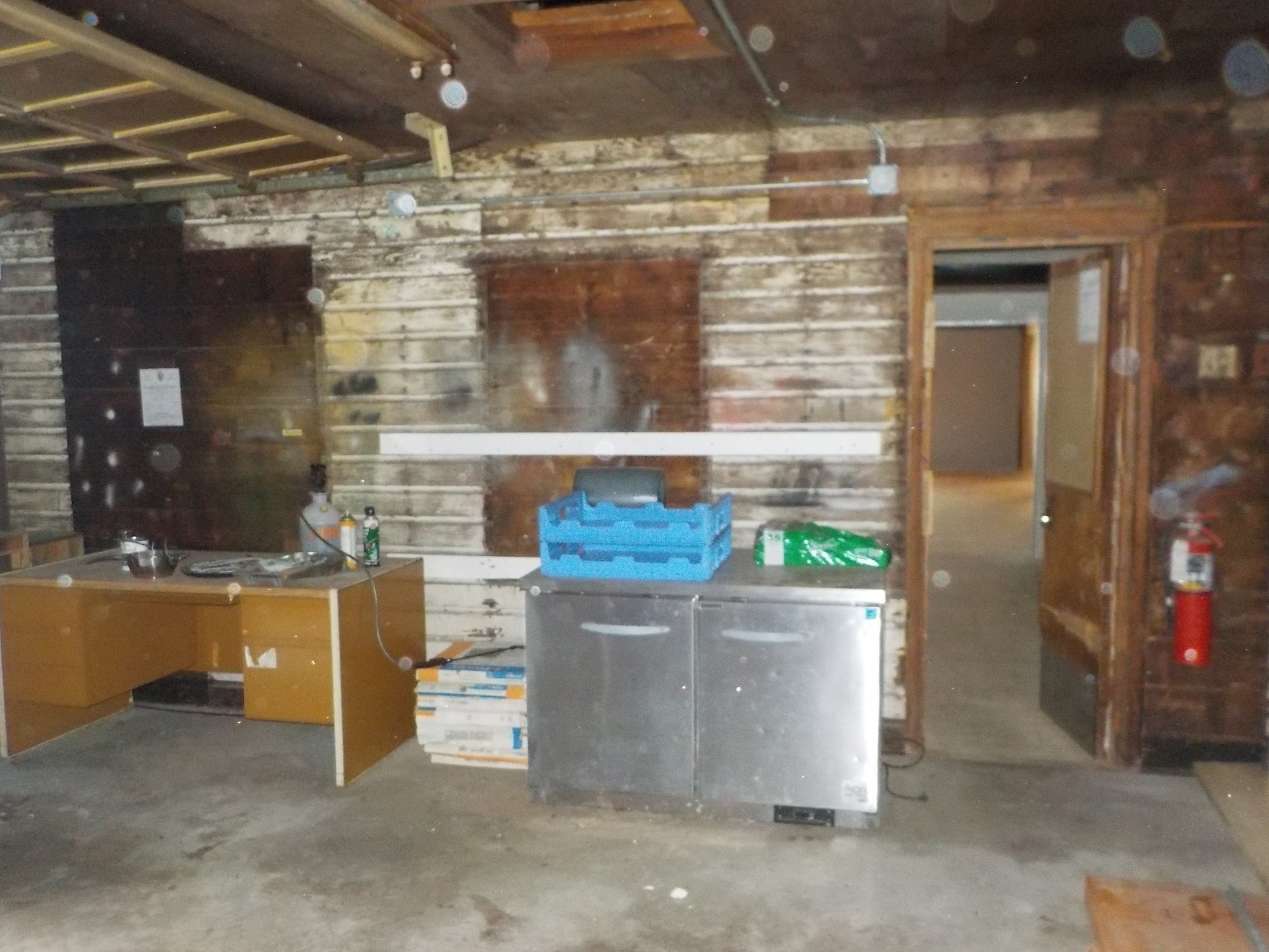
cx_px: 634
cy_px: 476
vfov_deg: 46.8
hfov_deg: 60.0
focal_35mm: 30
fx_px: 1100
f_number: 3.3
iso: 800
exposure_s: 1/4
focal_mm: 4.1
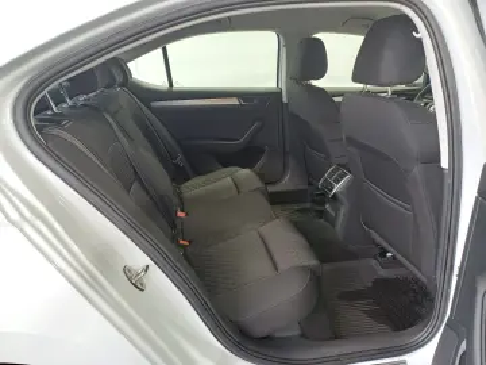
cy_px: 182
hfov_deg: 69.4
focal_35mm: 25
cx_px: 243
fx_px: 351
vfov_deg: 54.9
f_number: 1.8
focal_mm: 4.65
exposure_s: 1/33.3
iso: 250
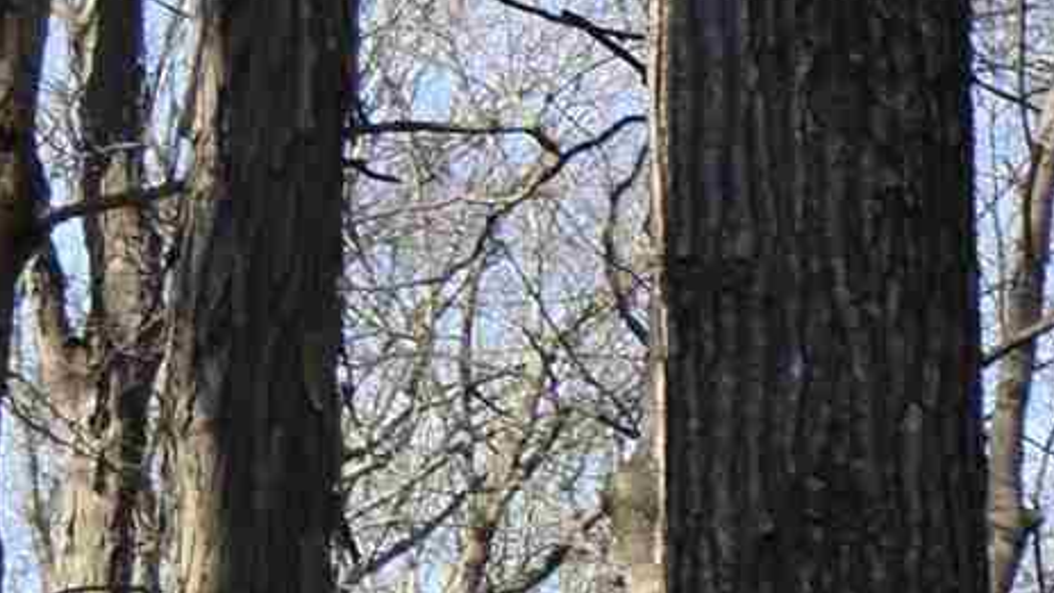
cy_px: 1690
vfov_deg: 5.5
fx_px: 5813
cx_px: 2703
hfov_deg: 9.1
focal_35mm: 208
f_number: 8
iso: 200
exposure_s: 1/250
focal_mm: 20
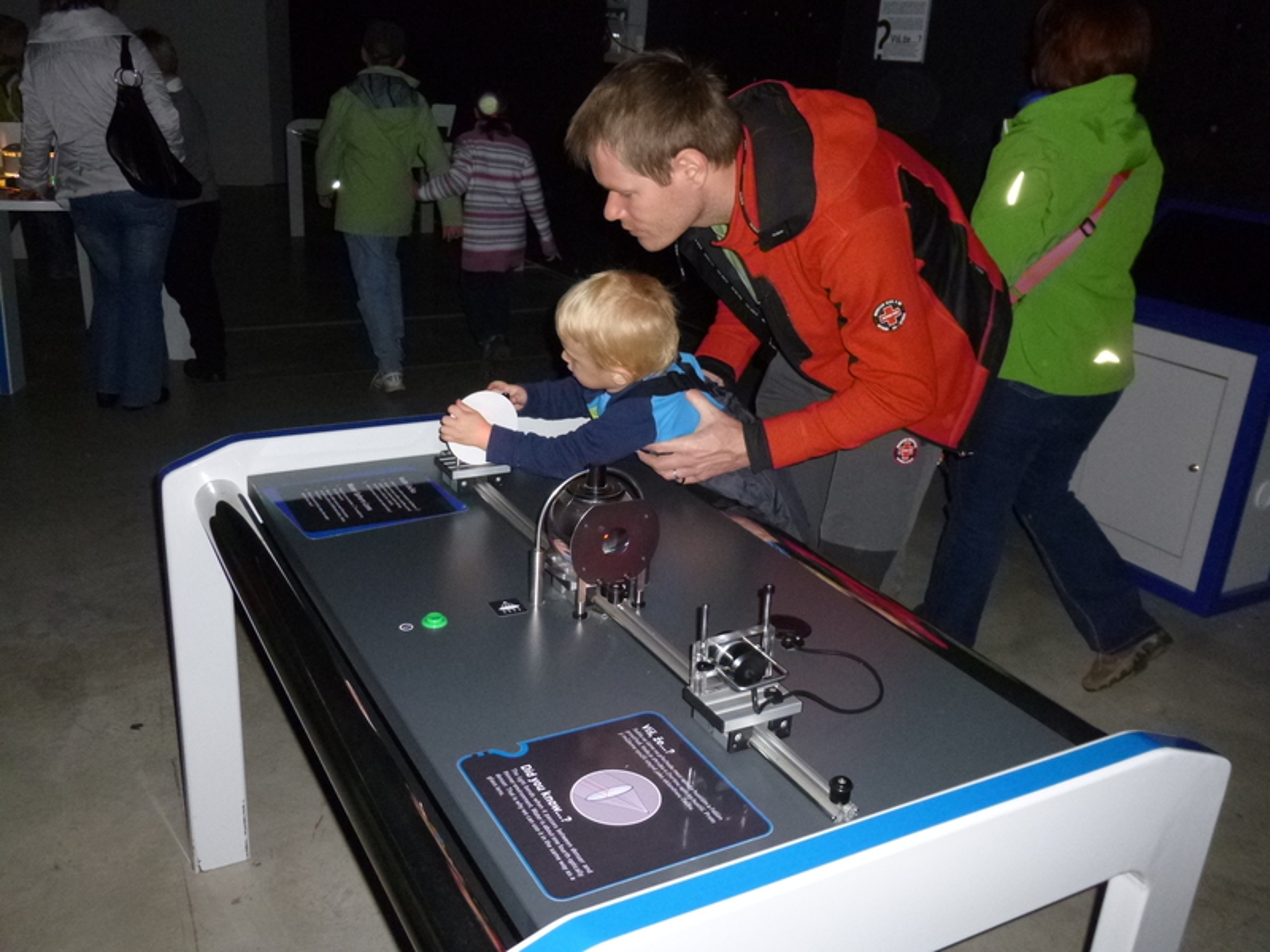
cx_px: 635
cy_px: 476
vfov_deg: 48.2
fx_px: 1064
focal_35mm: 29
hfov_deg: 61.7
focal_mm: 5.2
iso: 320
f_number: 3.3
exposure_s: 1/60
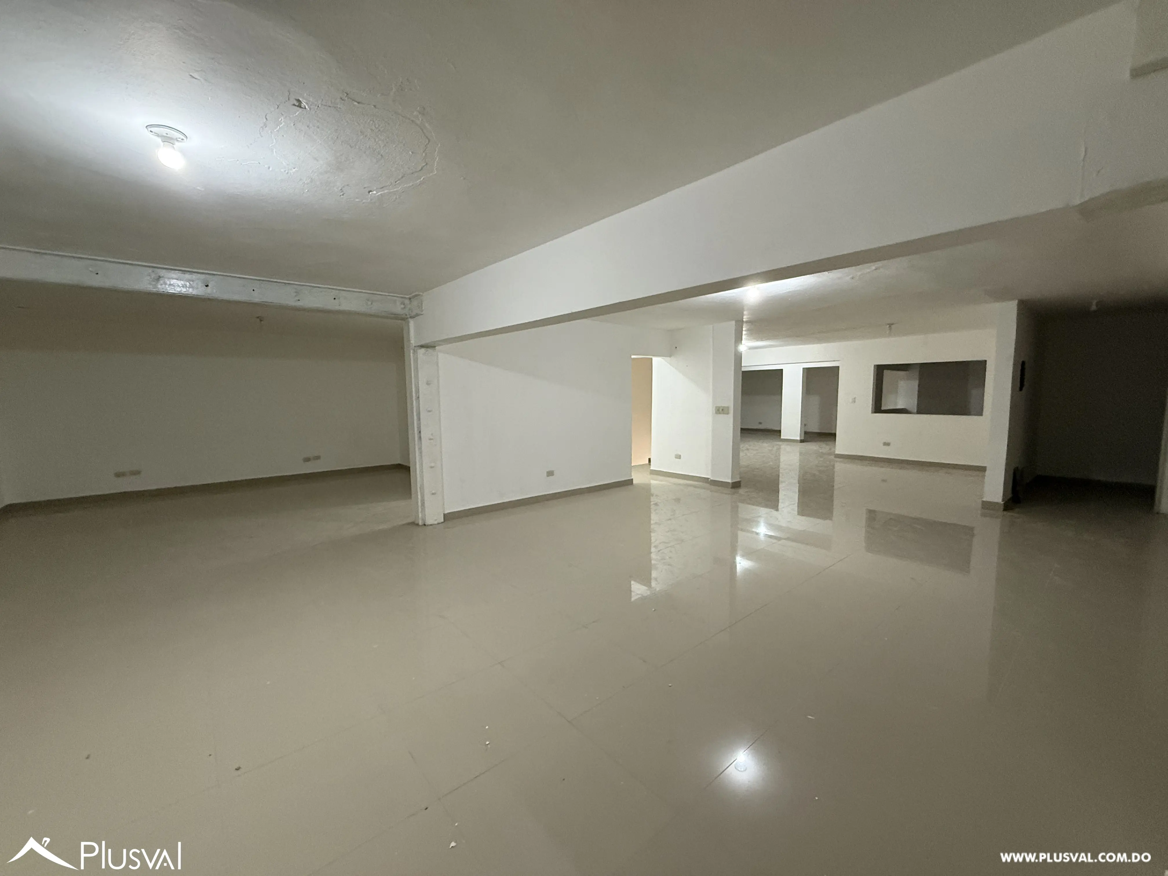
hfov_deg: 102.1
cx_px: 584
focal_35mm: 14
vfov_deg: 85.7
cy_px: 438
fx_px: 472
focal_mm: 2.22
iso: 500
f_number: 2.2
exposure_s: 1/60
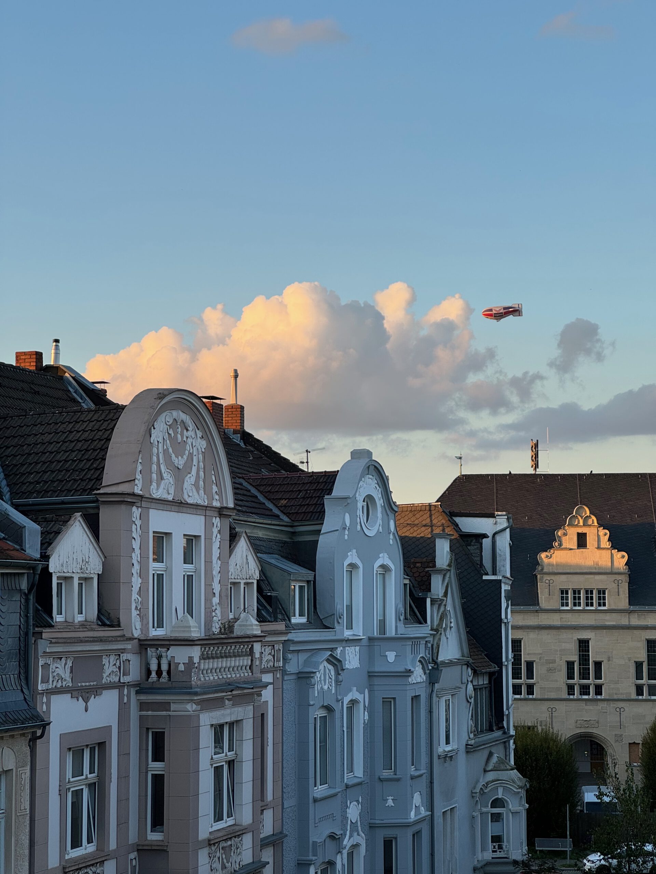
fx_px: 1946
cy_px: 437
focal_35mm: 77
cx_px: 328
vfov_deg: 25.3
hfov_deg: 19.1
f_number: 2.8
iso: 25
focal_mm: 9
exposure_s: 1/137
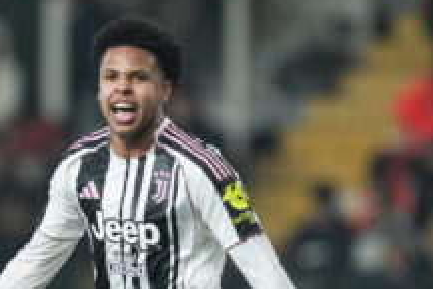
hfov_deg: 2.9
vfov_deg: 1.9
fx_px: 8683
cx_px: 100
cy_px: 233
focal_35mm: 722
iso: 2500
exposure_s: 1/1600
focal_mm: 400
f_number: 3.2
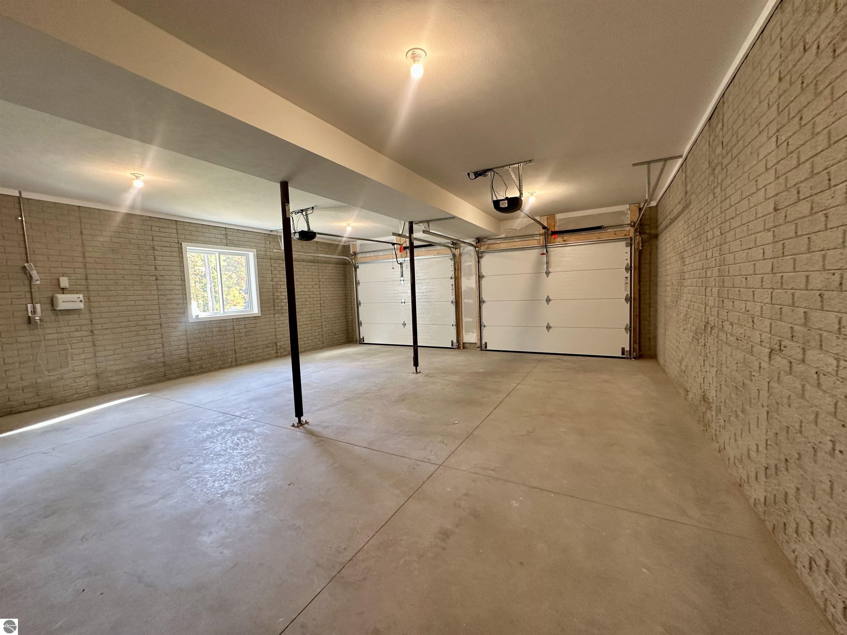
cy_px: 318
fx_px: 343
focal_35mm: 14
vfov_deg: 85.7
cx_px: 424
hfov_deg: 102.1
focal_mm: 2.22
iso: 200
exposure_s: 1/60
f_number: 2.2
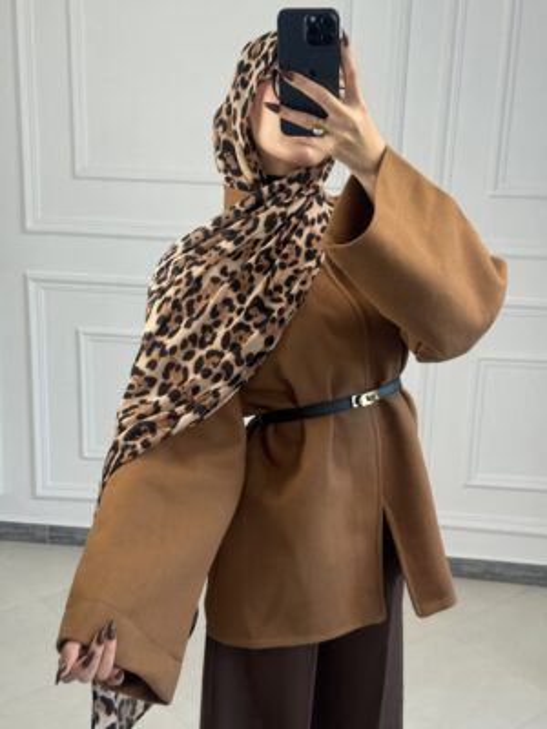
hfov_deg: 30.3
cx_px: 274
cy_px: 364
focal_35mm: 48
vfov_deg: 39.7
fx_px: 1011
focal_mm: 6.76
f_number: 1.78
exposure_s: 1/360
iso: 64
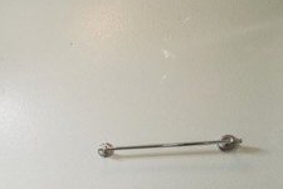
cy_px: 197
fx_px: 291
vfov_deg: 32.5
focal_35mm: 37
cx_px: -42
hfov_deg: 40.0
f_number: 8
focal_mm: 13
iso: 400
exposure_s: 1/20
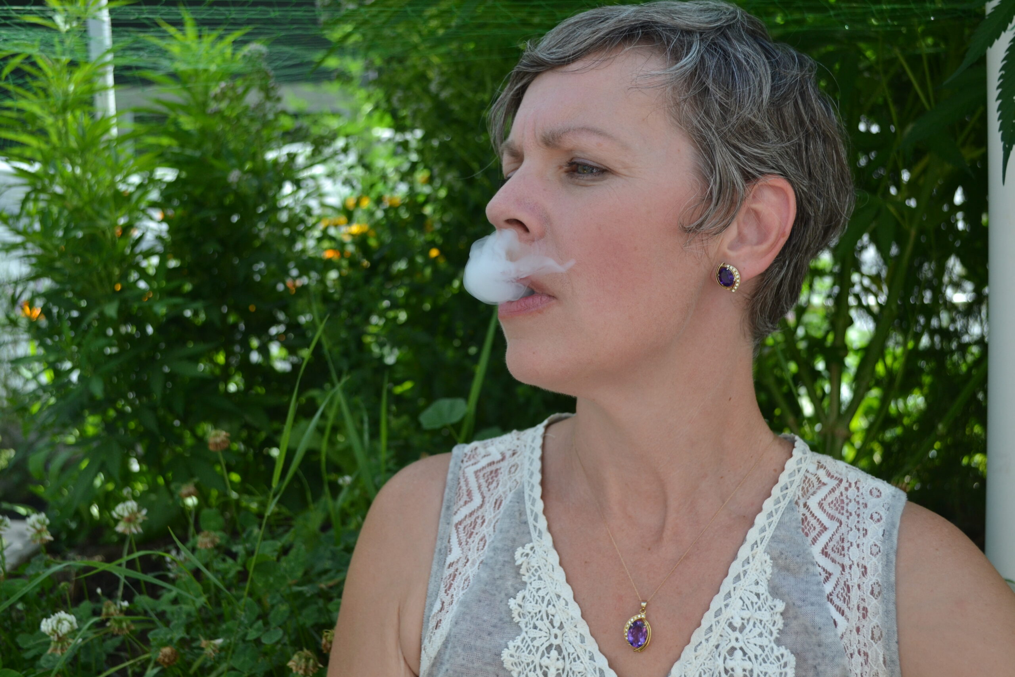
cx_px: 508
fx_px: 1100
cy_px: 338
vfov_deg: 34.2
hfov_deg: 49.6
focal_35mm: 39
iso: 400
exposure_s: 1/1000
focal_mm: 26
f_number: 4.2
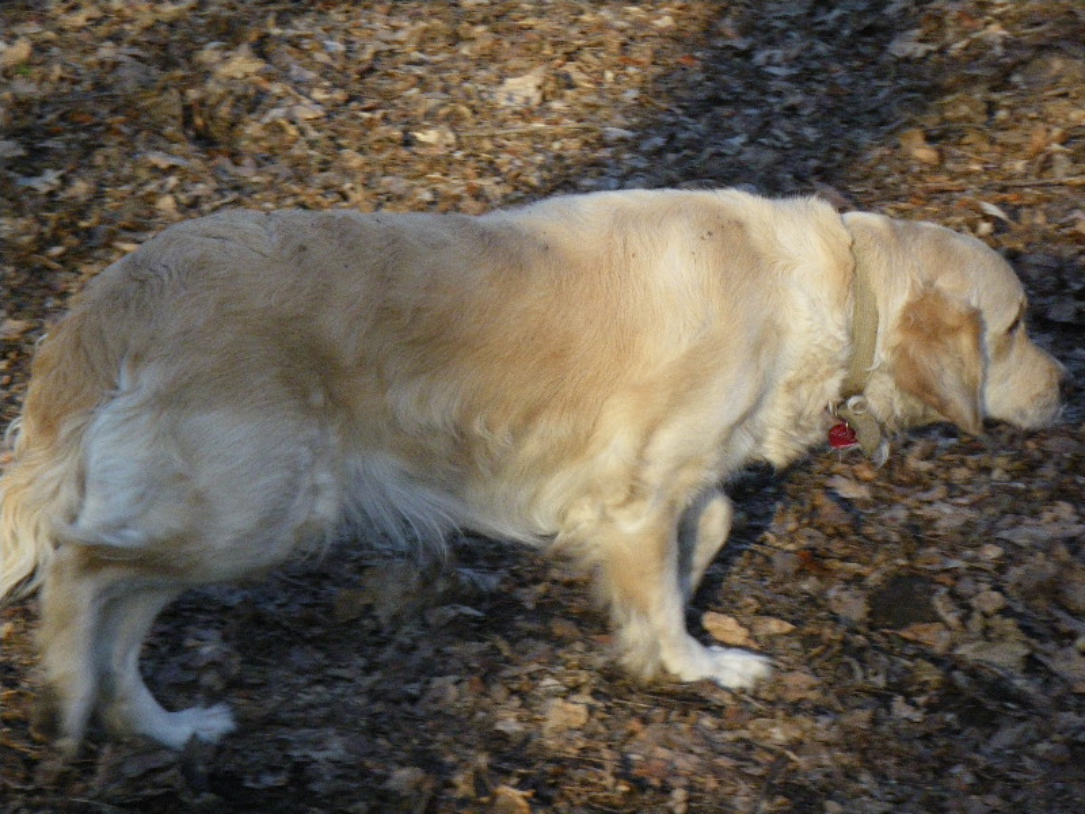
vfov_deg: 10.6
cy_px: 407
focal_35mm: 140
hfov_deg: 14.1
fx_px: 4388
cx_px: 542
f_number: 5.5
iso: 400
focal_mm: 25
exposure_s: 1/250
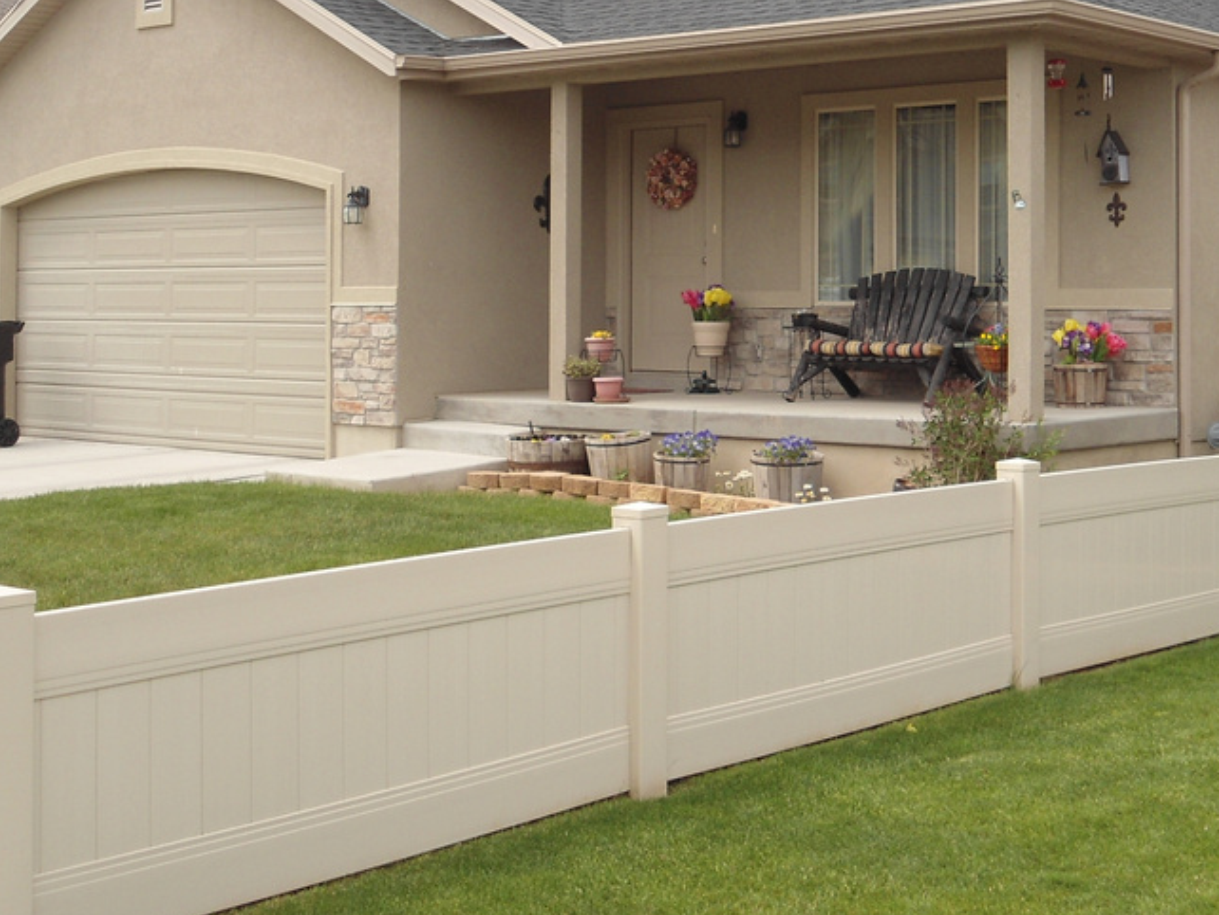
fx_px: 2078
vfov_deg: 24.6
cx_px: 727
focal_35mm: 59
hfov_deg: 32.6
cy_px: 228
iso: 80
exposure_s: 1/500
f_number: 3.2
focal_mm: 6.7
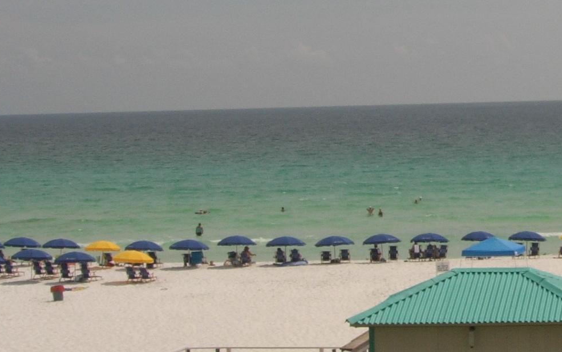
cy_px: 94
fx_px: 1624
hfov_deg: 18.9
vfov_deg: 12.3
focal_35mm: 106
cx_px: 604
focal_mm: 7.8
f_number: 4.8
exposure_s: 1/2048
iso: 79
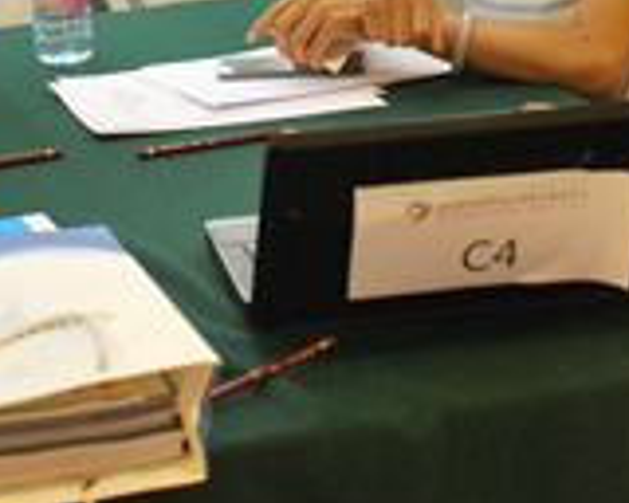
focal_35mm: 136
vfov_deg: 11.2
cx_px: 193
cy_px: -43
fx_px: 2532
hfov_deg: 14.1
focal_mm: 28
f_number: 3.5
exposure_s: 1/40
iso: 800
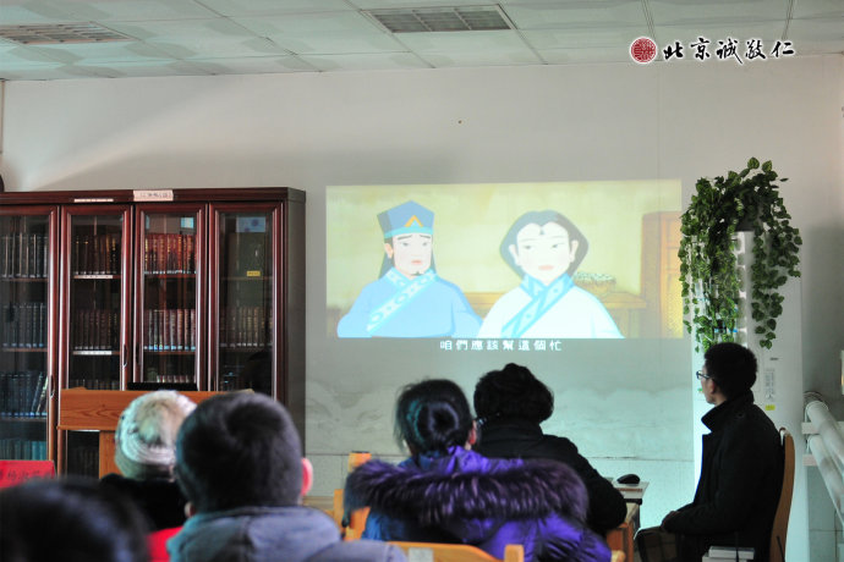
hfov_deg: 38.9
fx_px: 1196
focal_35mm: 51
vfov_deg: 26.5
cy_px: 281
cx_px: 422
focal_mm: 34
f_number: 2.8
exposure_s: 1/60
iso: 500
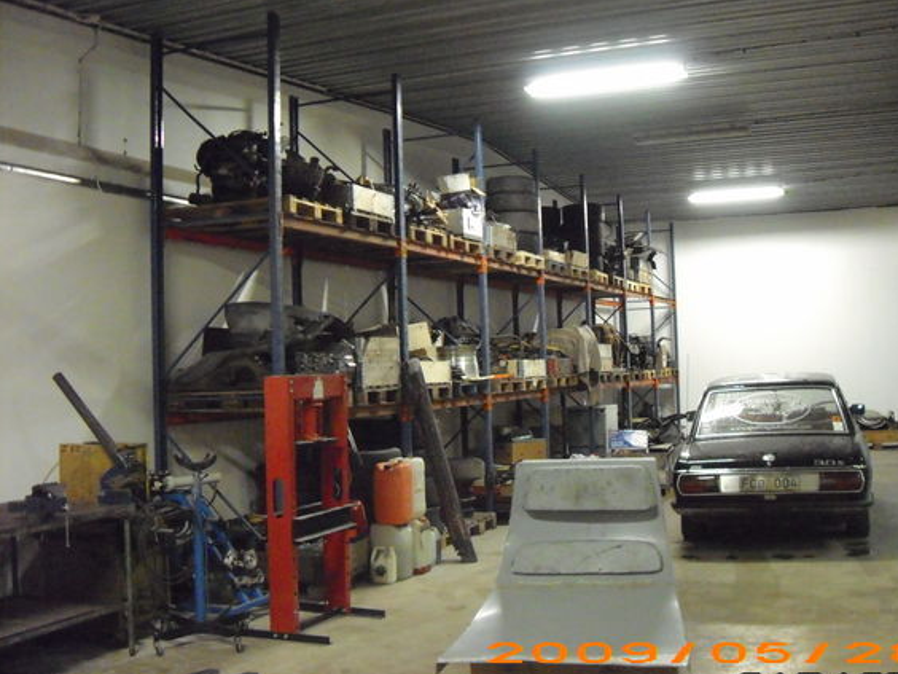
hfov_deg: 44.7
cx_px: 497
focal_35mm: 42
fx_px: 1090
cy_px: 315
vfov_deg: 34.3
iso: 1250
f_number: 2.7
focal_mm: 6.2
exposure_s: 1/20
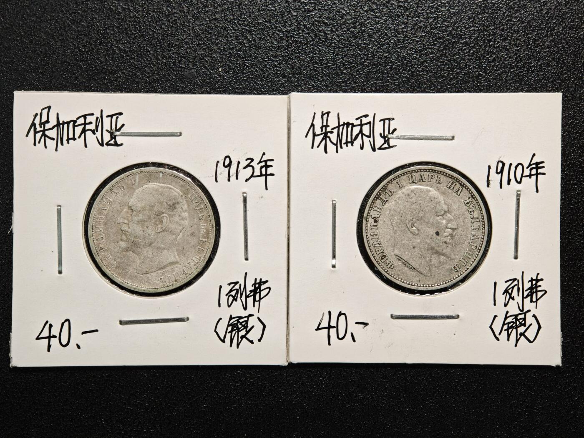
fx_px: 1012
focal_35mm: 60
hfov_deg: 32.2
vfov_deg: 24.4
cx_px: 292
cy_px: 219
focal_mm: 9
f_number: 2
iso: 640
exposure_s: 1/120
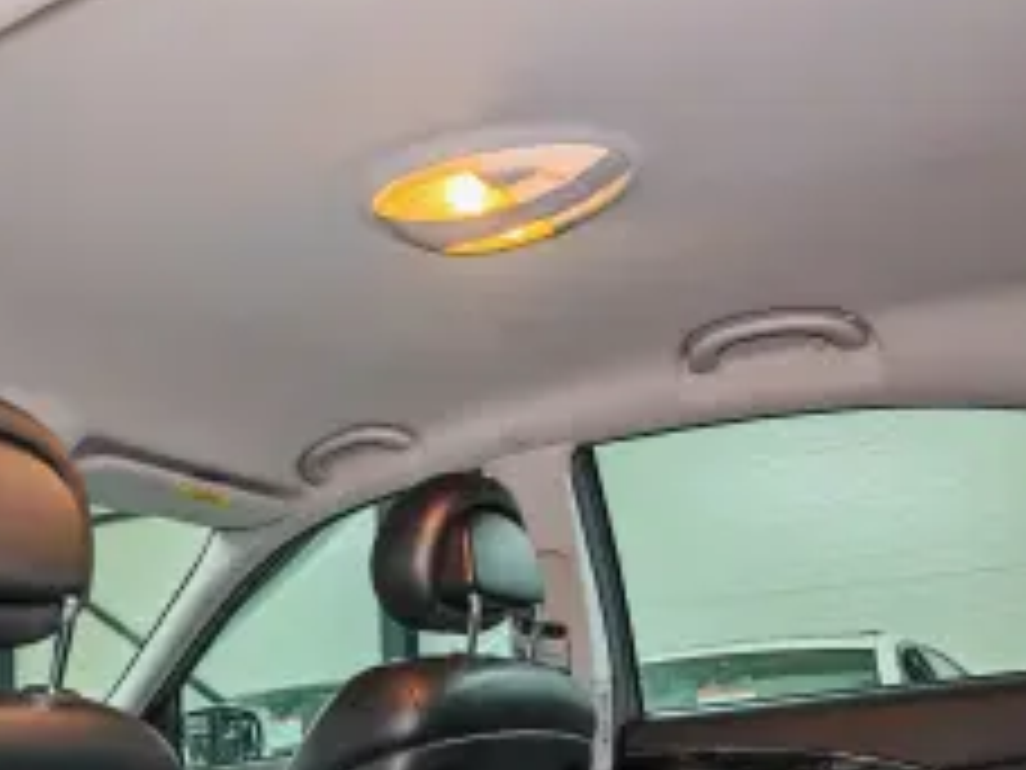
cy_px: 576
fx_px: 1215
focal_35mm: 41
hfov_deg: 44.9
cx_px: 320
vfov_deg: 34.4
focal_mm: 5.4
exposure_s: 1/200
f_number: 1.6
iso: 1250
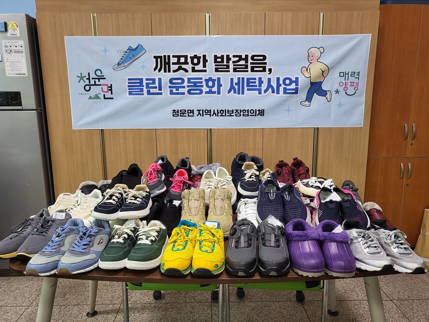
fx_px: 322
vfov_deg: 53.1
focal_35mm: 26
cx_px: 214
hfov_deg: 67.3
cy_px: 161
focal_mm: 4.25
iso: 200
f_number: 1.8
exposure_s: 1/60
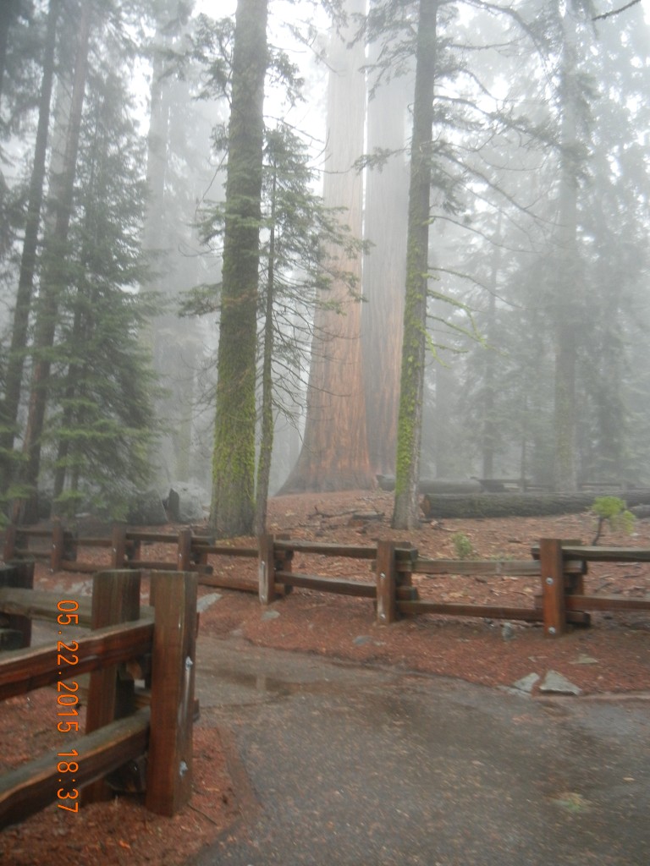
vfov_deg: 60.0
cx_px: 325
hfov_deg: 46.8
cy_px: 433
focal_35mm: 30
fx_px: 751
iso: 393
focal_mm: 5.4
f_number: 3.5
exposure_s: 1/60
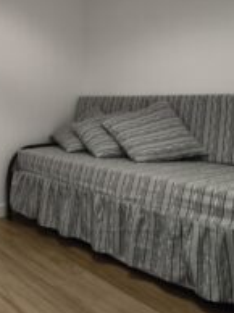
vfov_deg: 57.0
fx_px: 280
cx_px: -11
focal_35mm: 31
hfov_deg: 38.9
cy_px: 102
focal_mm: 1.65
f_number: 2.2
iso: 320
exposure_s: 1/33.3
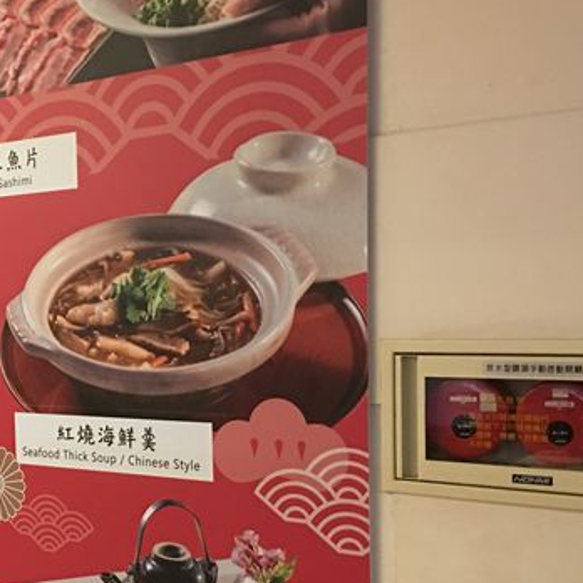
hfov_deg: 27.5
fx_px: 1124
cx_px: 8
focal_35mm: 59
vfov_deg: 28.8
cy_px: 397
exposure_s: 1/4
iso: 50
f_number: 2.2
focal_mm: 4.15
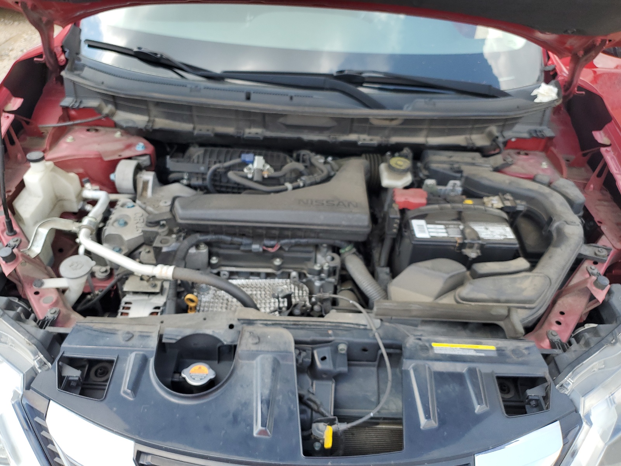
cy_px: 233
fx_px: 466
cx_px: 310
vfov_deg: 53.1
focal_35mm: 26
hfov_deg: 67.3
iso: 50
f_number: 1.5
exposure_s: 1/455
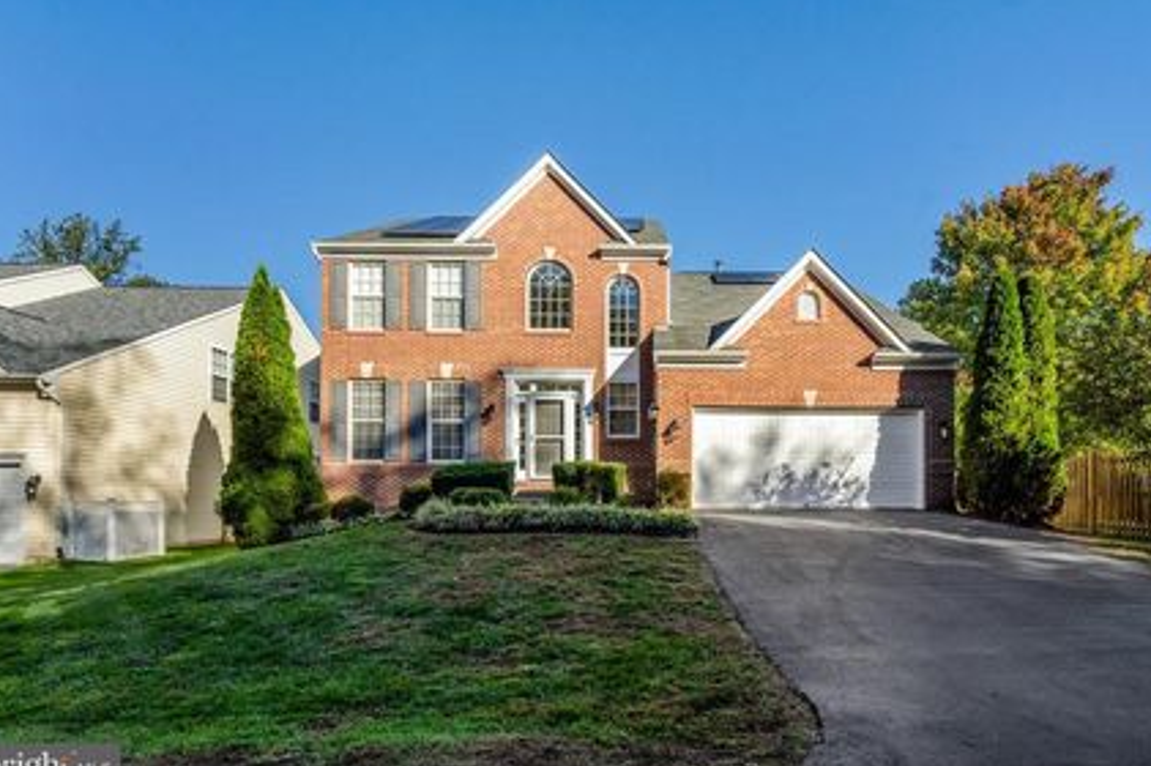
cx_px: 656
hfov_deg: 86.4
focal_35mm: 19
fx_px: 607
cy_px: 335
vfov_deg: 64.2
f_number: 8
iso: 1250
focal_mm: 16
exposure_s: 1/2000
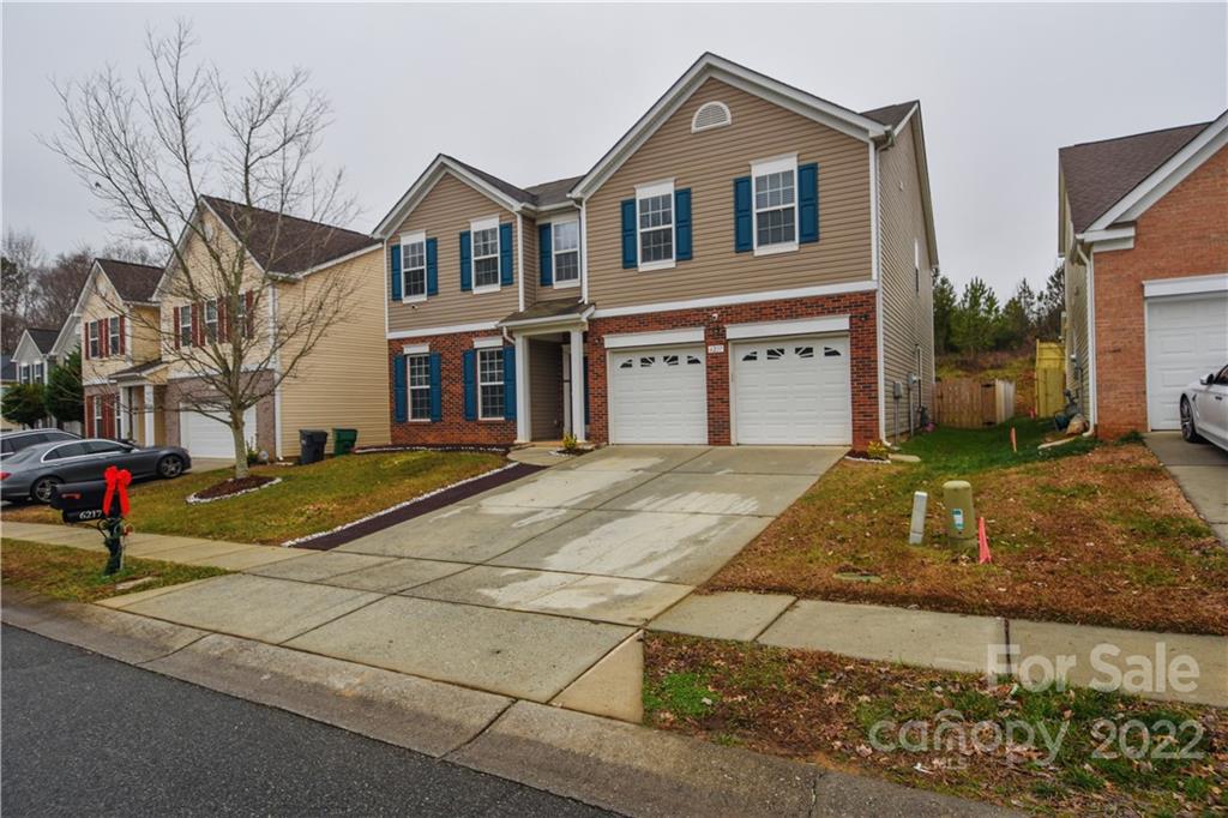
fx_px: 665
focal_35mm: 20
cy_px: 409
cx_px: 614
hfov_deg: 85.4
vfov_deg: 63.2
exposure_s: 1/125
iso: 100
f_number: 5.6
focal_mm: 13
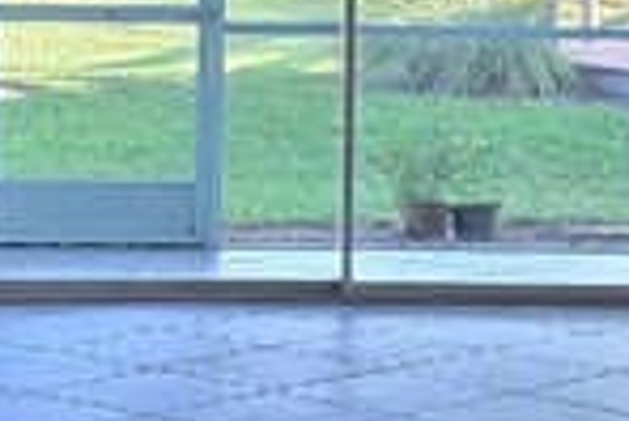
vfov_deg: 8.3
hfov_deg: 12.4
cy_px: -64
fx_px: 2886
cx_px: 332
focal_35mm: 165
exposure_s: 1/120
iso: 250
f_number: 1.7
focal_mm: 6.3
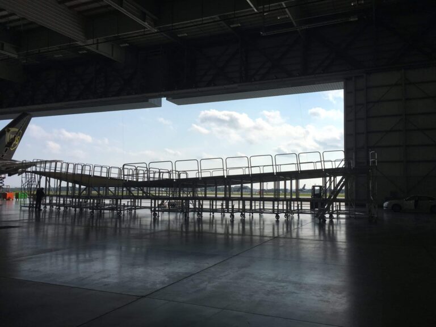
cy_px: 164
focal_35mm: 29
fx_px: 365
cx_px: 218
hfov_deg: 61.7
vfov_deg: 48.2
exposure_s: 1/3497
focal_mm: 4.15
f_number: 2.2
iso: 25
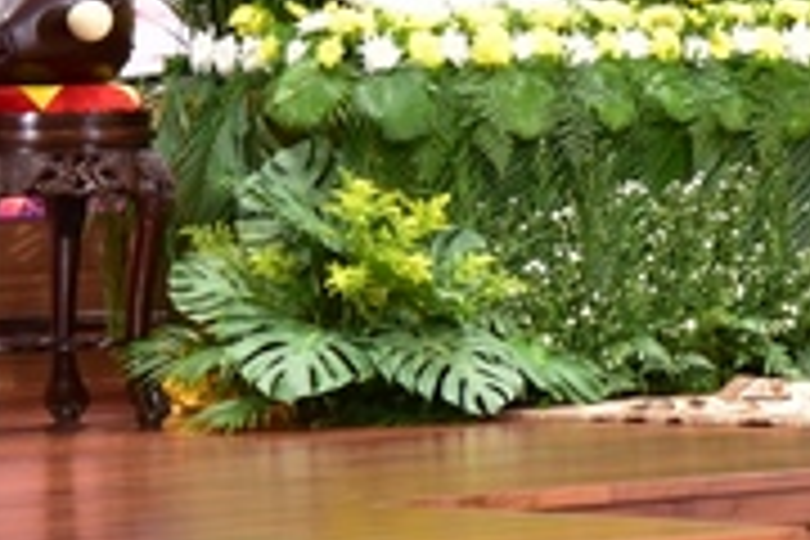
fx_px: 6097
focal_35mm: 271
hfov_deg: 7.6
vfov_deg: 5.0
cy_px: -423
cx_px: 832
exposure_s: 1/80
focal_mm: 75
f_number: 4
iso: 1600
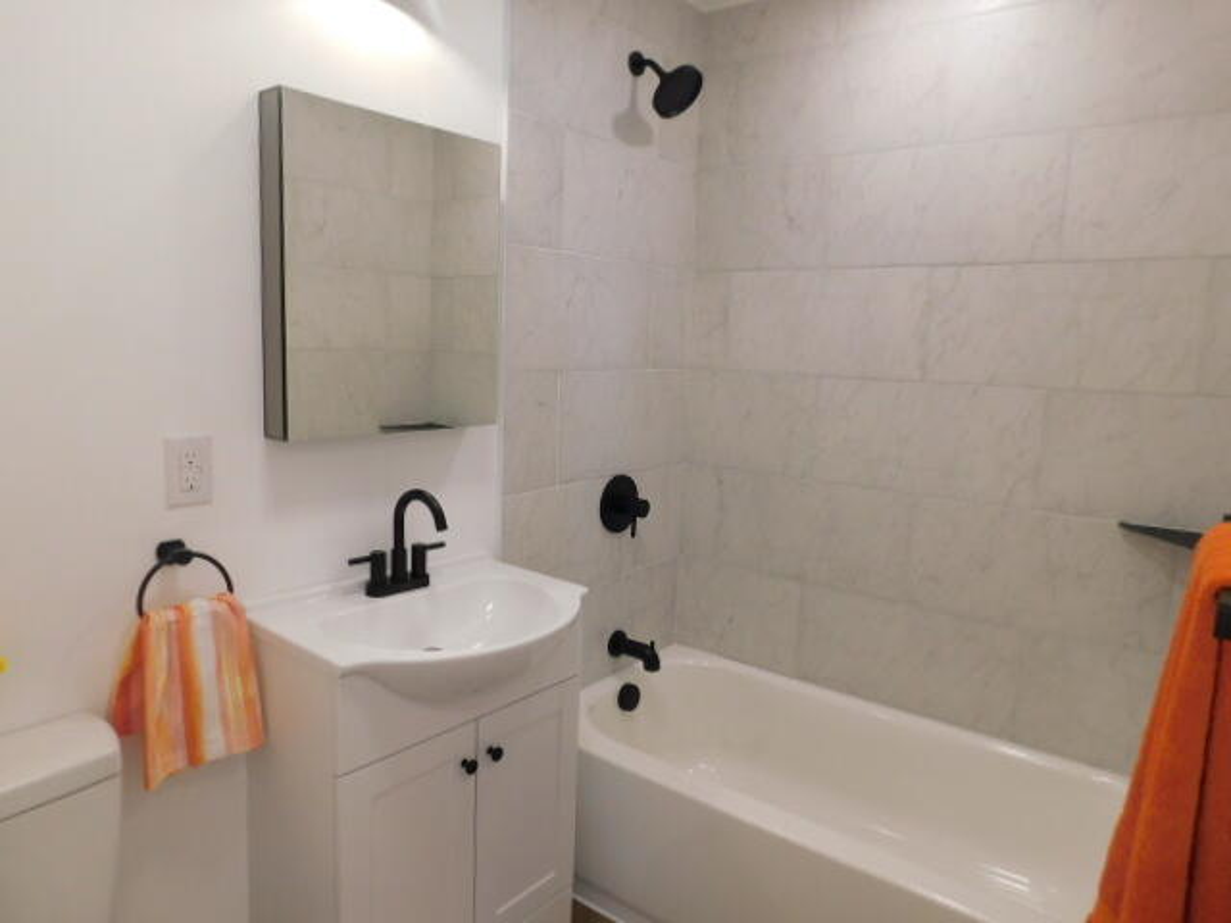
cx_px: 616
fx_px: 818
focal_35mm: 23
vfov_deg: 58.9
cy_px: 462
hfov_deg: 73.9
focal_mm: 4
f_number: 3
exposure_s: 1/40
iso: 125
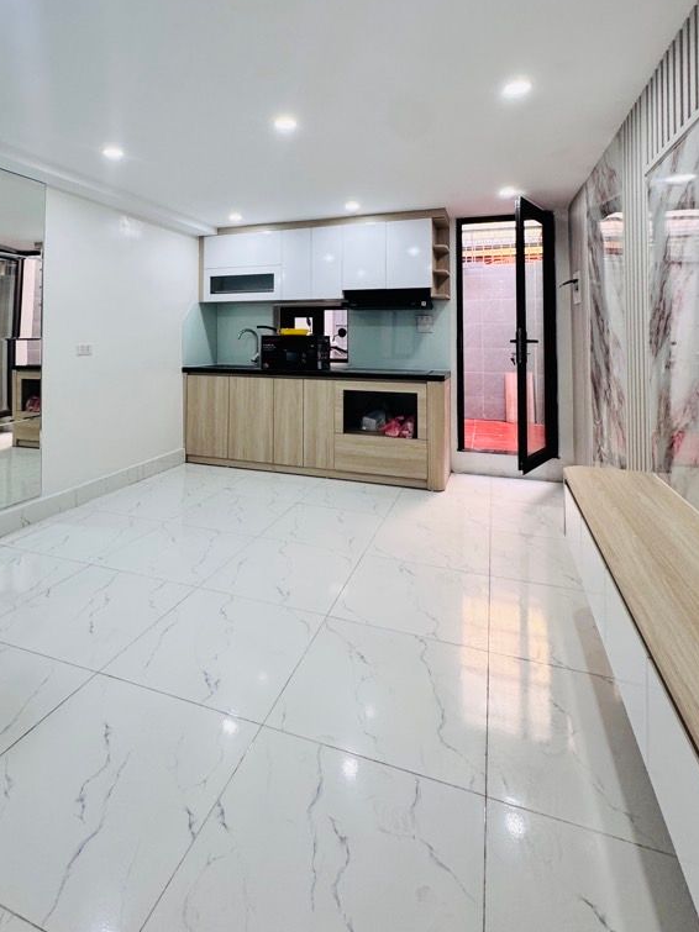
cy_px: 320
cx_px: 296
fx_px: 512
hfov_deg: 68.3
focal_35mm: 19
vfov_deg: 82.1
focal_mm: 2.22
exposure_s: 1/100
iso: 160
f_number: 2.2
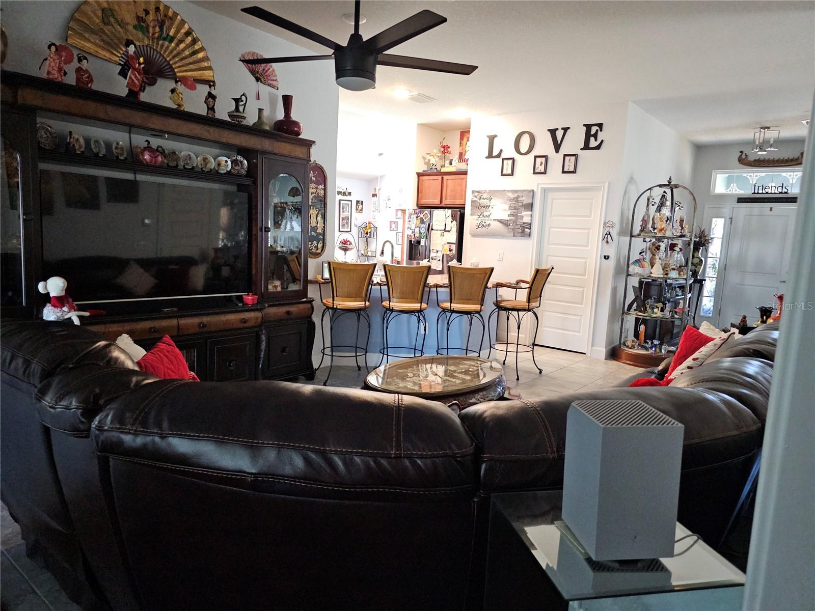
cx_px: 408
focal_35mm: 23
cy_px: 306
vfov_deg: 58.9
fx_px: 542
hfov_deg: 73.9
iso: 640
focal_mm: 6.3
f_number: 1.7
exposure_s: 1/60
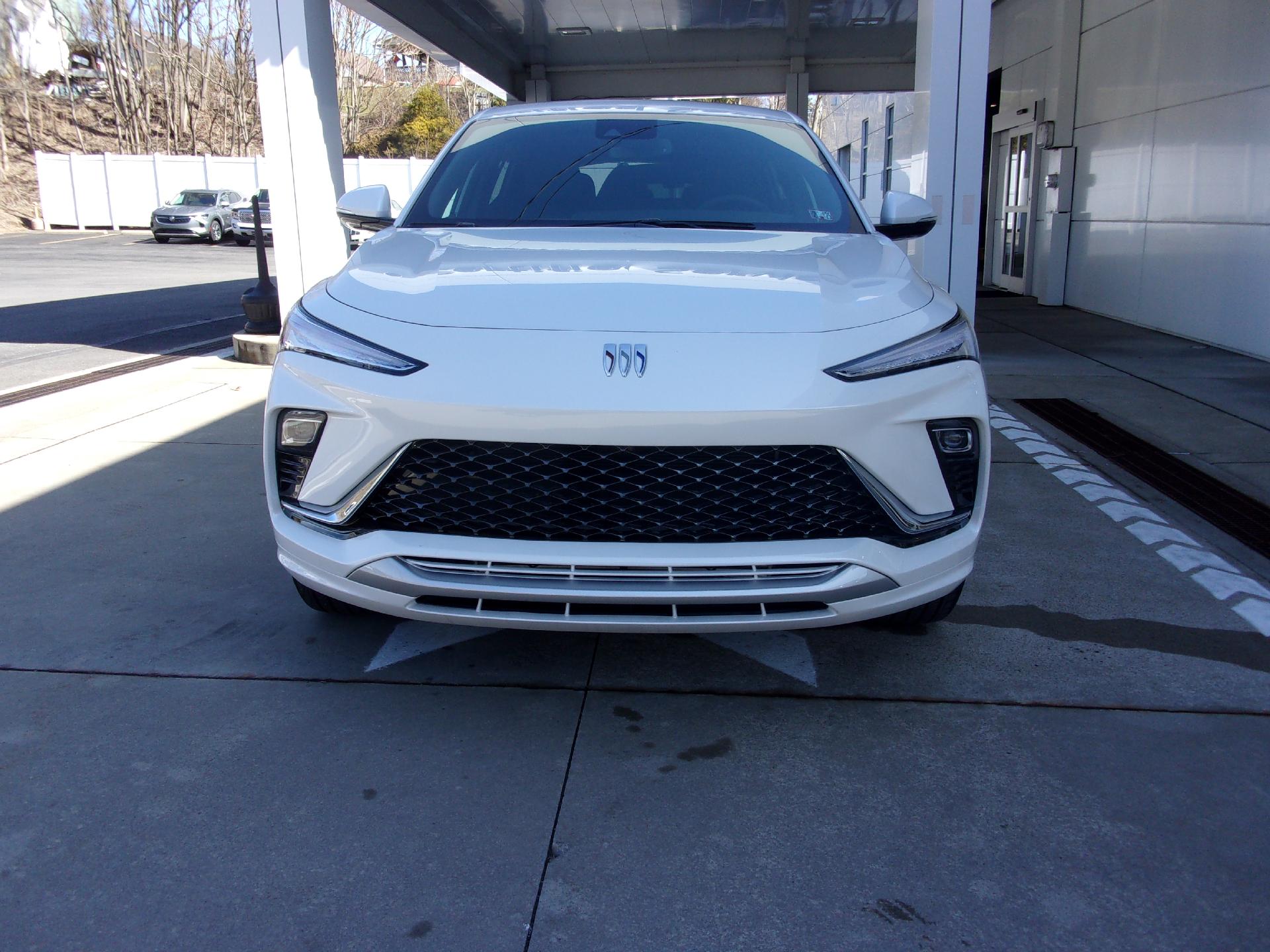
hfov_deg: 63.4
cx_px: 635
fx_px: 1027
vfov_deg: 49.7
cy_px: 476
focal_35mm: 28
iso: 80
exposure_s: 1/240
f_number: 3.9
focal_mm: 5.1
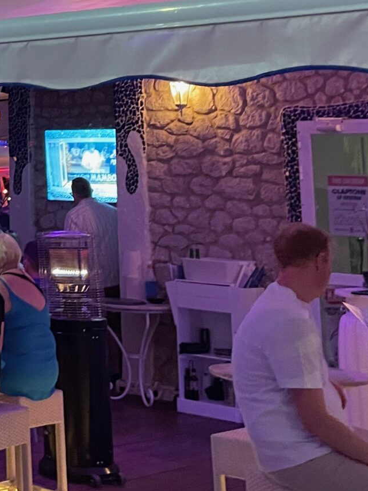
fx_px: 1105
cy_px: -14
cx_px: -204
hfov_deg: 16.9
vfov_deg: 23.8
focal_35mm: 78
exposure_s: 1/25
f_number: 1.6
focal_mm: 4.2
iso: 500
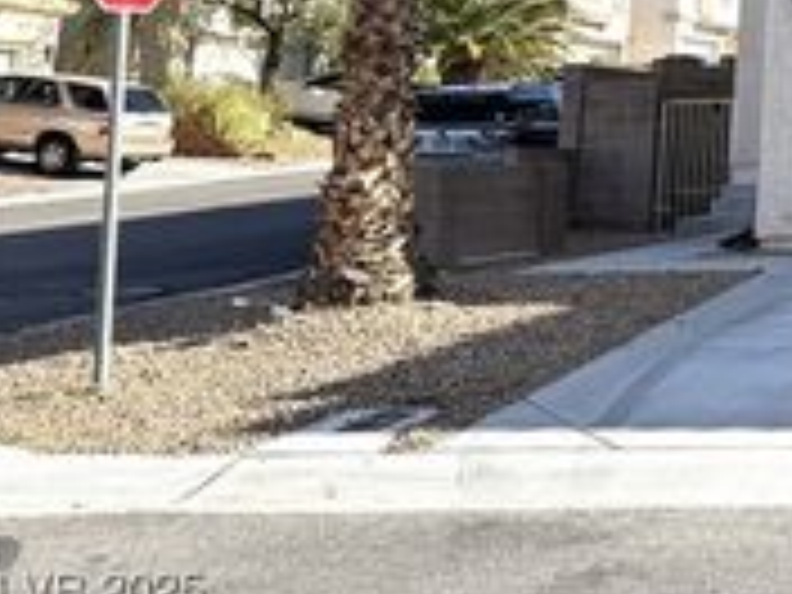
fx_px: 1556
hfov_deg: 24.0
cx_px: 1107
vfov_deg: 19.7
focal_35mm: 68
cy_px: -205
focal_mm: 6.76
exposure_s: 1/2370
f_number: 1.78
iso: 80
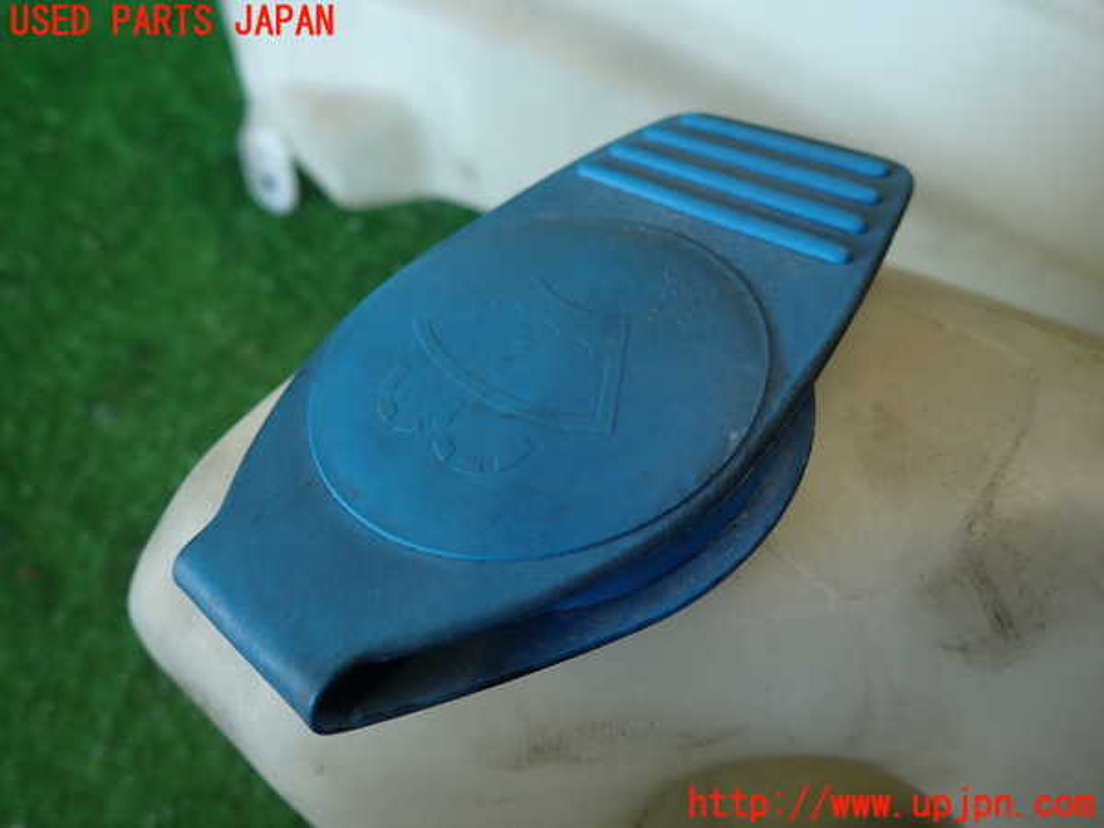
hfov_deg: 69.4
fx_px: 797
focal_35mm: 25
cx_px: 552
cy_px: 414
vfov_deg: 54.9
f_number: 2
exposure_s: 1/60
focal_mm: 4.5
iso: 100
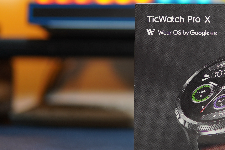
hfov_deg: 25.1
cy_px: 59
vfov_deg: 17.3
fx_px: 494
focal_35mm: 79
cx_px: 188
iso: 100
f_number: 1.6
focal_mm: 30
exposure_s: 1/50
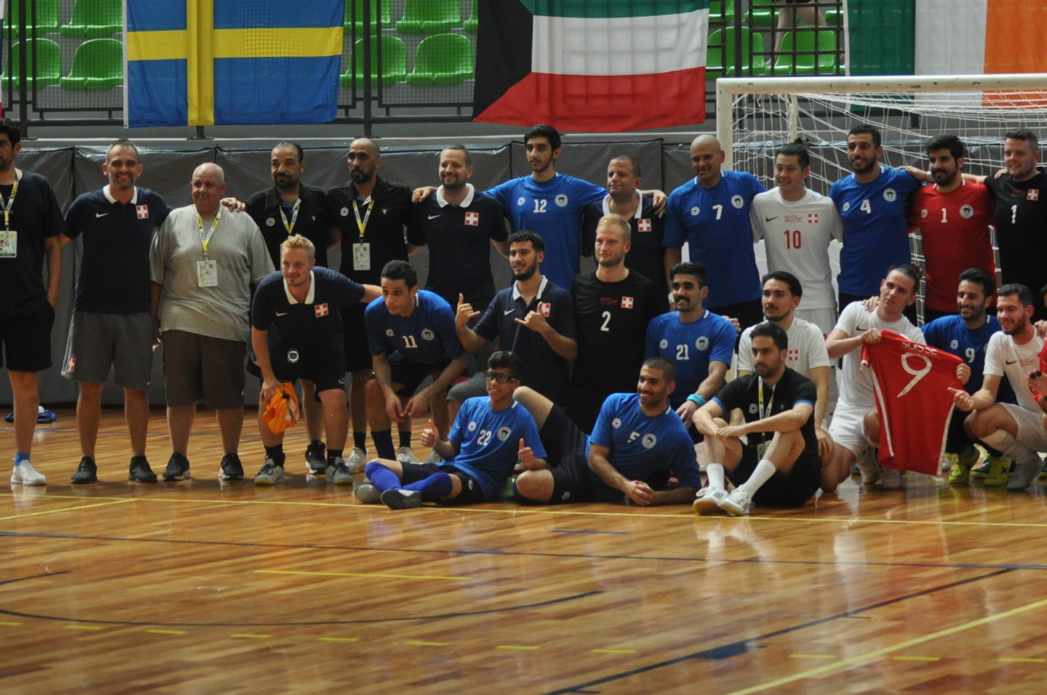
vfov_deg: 10.1
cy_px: 234
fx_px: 3915
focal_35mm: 135
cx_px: 758
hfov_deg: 15.2
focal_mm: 55
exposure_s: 1/800
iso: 800
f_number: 4
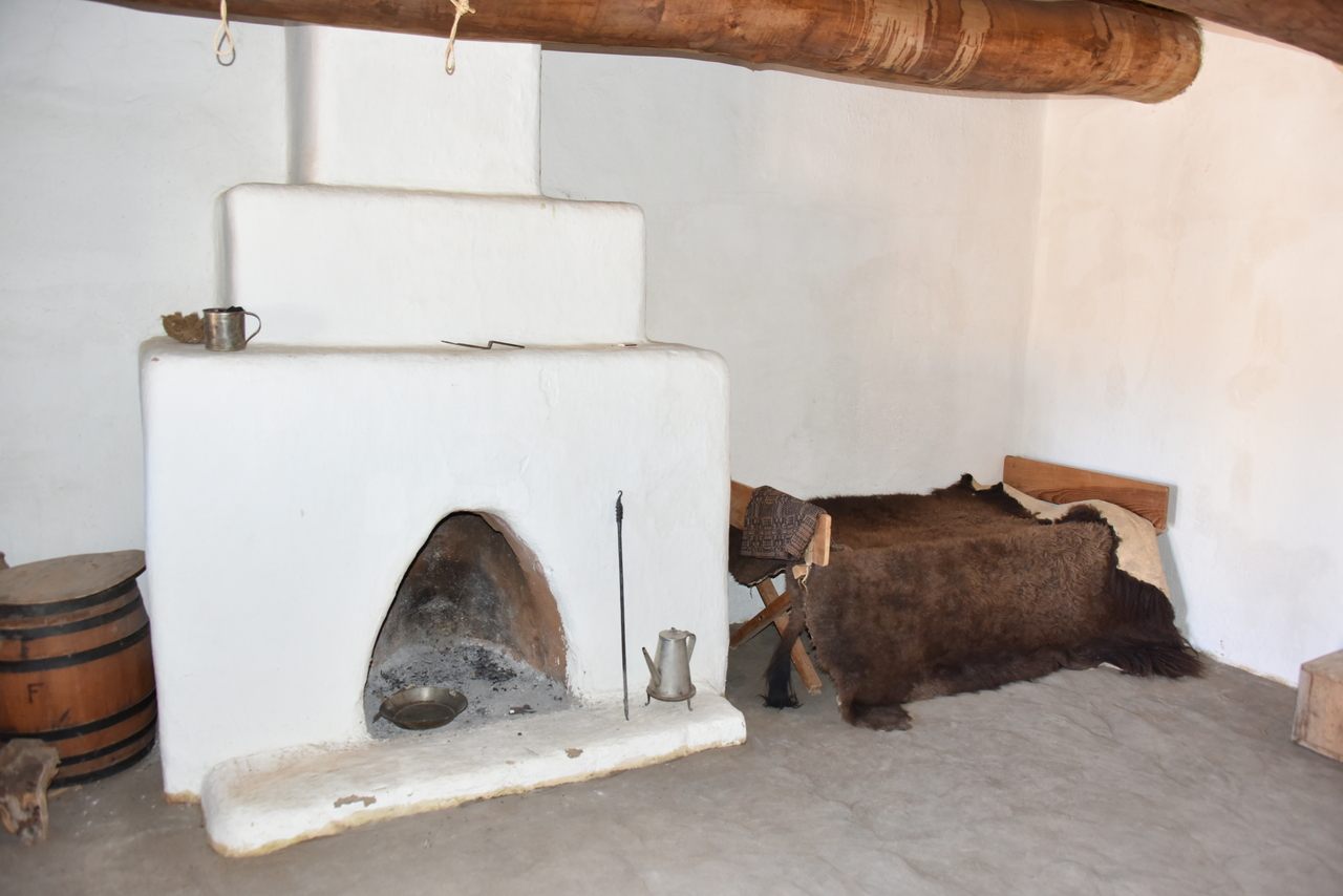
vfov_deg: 46.4
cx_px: 672
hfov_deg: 65.5
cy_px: 448
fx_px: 1045
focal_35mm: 28
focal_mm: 28
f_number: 5
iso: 2000
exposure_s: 1/60
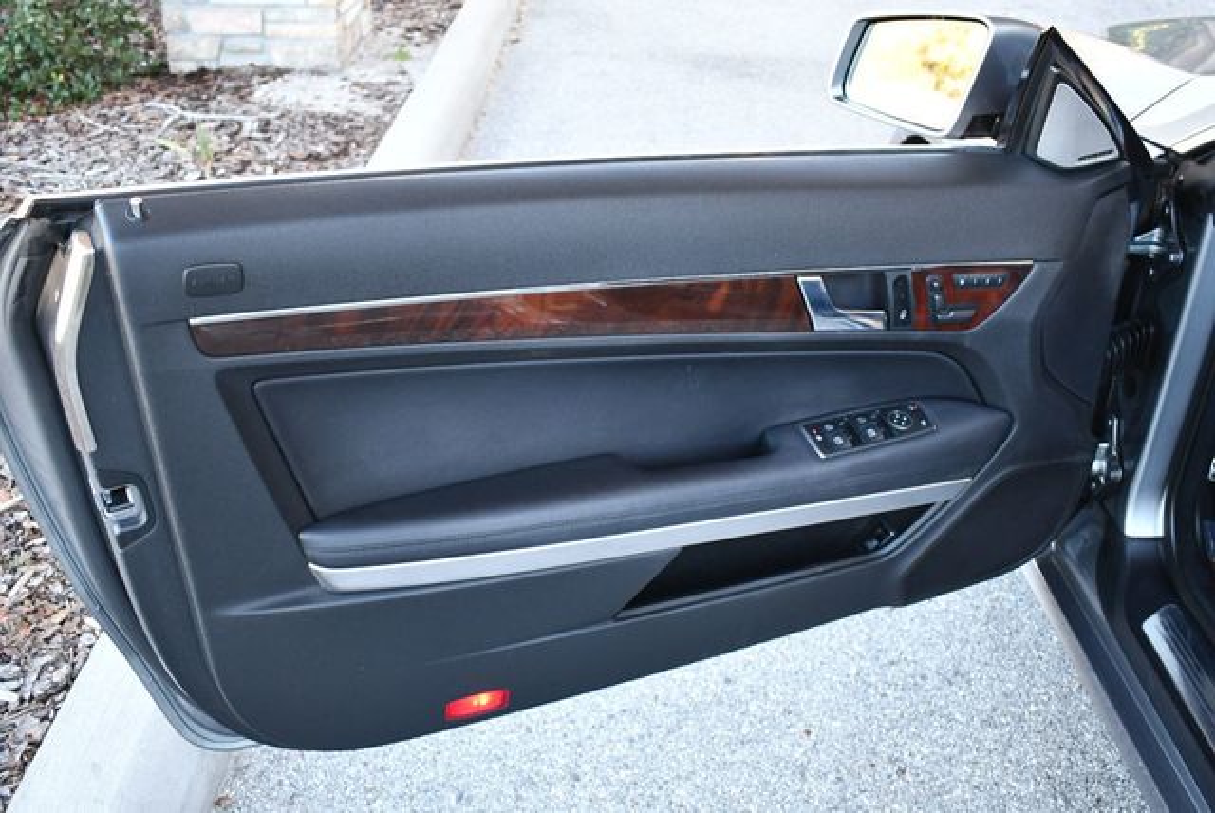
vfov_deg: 36.9
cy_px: 406
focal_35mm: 36
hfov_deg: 53.1
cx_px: 608
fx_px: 1216
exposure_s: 1/160
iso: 800
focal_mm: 18
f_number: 3.5
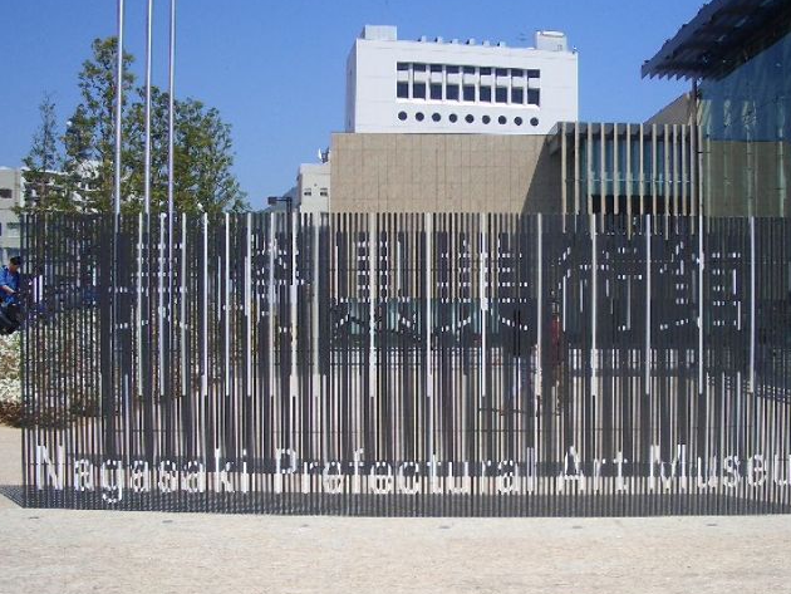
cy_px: 313
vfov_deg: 35.2
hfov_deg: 45.7
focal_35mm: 41
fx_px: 937
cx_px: 443
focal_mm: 5.8
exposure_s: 1/800
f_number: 4.3
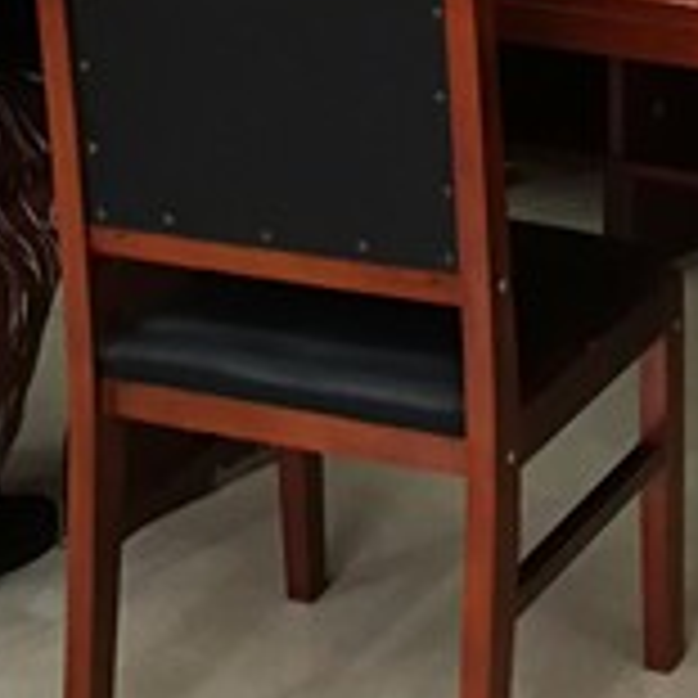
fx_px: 2806
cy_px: -432
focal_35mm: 123
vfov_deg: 13.2
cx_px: 576
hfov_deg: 14.1
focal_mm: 3.95
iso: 250
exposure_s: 1/33.3
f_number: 2.2
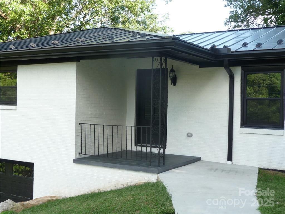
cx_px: 142
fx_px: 370
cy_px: 107
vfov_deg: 32.2
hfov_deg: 42.1
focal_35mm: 45
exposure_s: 1/80
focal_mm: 7.6
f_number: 4.1
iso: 100
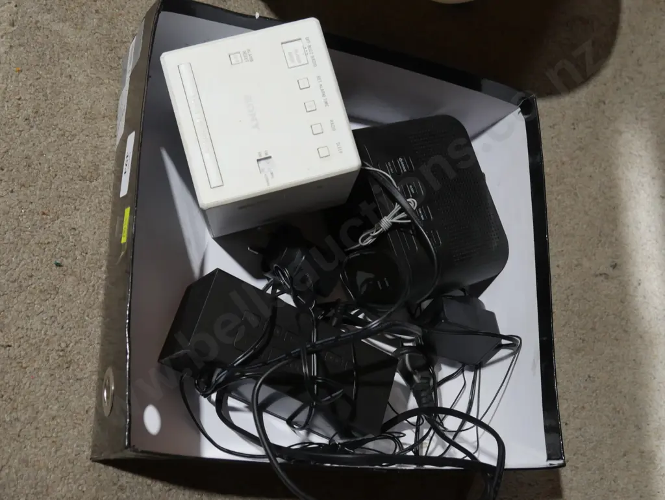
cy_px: 250
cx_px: 332
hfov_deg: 42.9
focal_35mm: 44
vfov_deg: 32.9
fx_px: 846
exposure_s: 1/60
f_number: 4.7
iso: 1000
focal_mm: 22
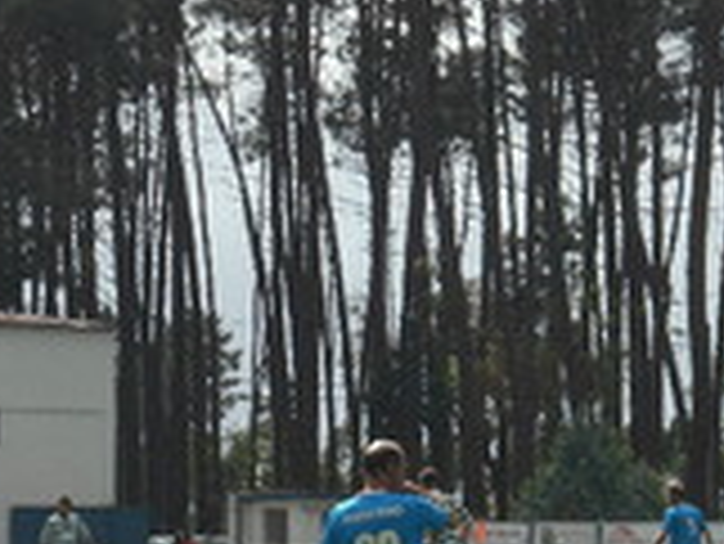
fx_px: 4940
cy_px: 618
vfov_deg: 6.3
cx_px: 764
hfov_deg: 8.3
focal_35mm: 236
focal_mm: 13.5
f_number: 5.8
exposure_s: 1/500
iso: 80
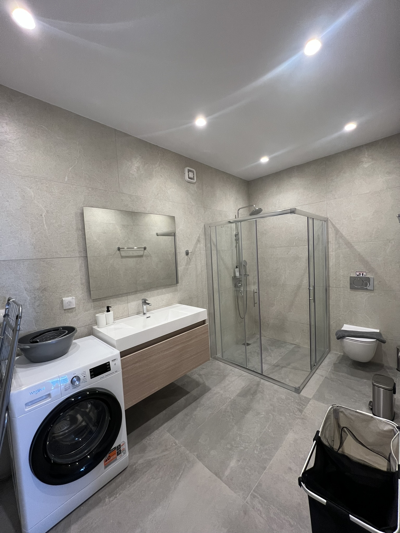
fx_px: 200
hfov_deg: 89.9
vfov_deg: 106.2
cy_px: 266
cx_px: 200
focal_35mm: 13
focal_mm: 1.57
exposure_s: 1/50
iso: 125
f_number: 1.8
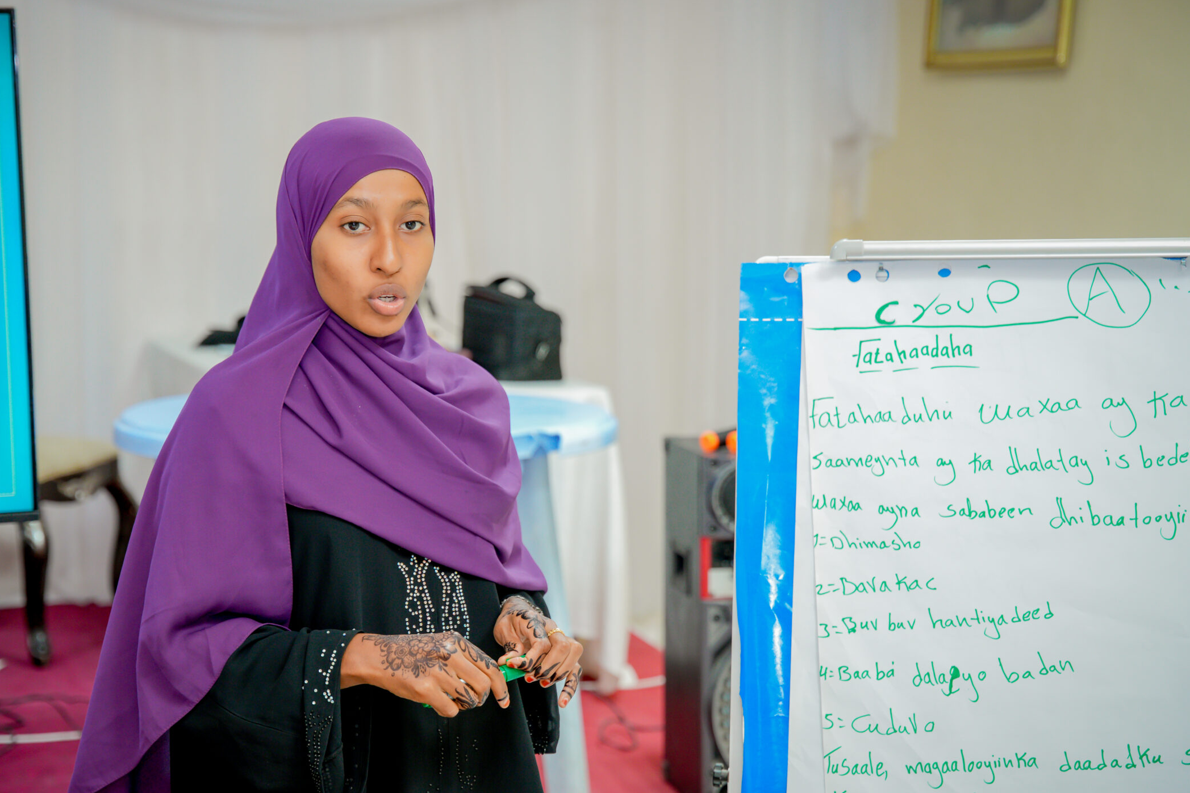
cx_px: 515
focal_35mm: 77
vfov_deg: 17.6
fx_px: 2557
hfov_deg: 26.2
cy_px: 442
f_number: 2.8
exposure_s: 1/125
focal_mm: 63.3
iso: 640
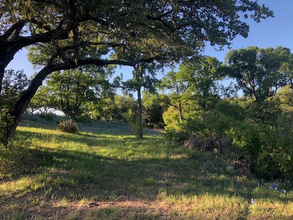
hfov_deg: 63.4
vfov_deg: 49.7
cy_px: 110
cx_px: 146
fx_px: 237
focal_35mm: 28
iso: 20
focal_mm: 3.99
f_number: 1.8
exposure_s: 1/214
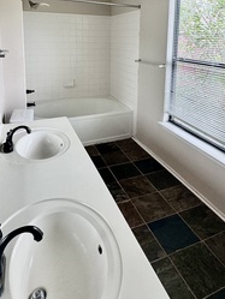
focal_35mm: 27
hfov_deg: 51.3
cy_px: 74
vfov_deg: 61.6
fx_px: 234
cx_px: 123
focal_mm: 2.22
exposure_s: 1/99
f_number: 2.2
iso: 100
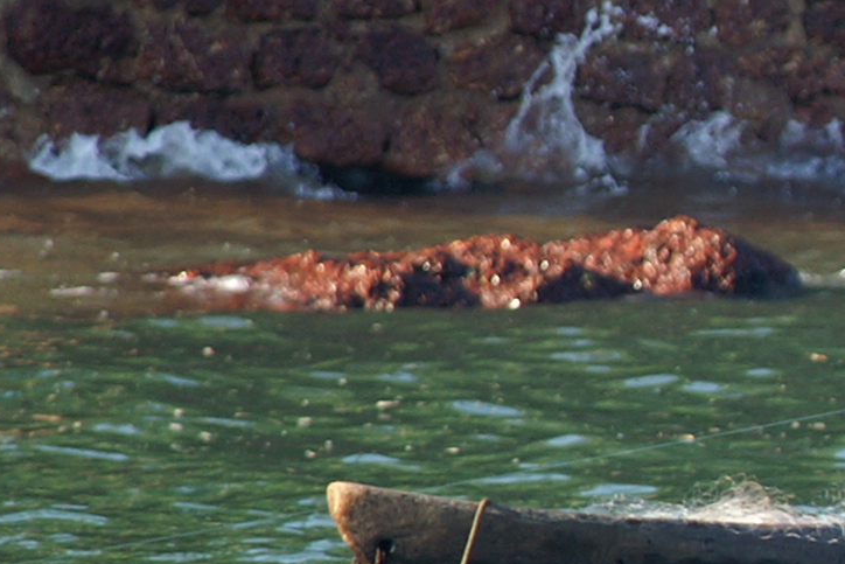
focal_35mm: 1868
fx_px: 43852
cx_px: 1741
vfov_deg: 0.7
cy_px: 467
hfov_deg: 1.1
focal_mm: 300
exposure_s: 1/250
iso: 200
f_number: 5.6
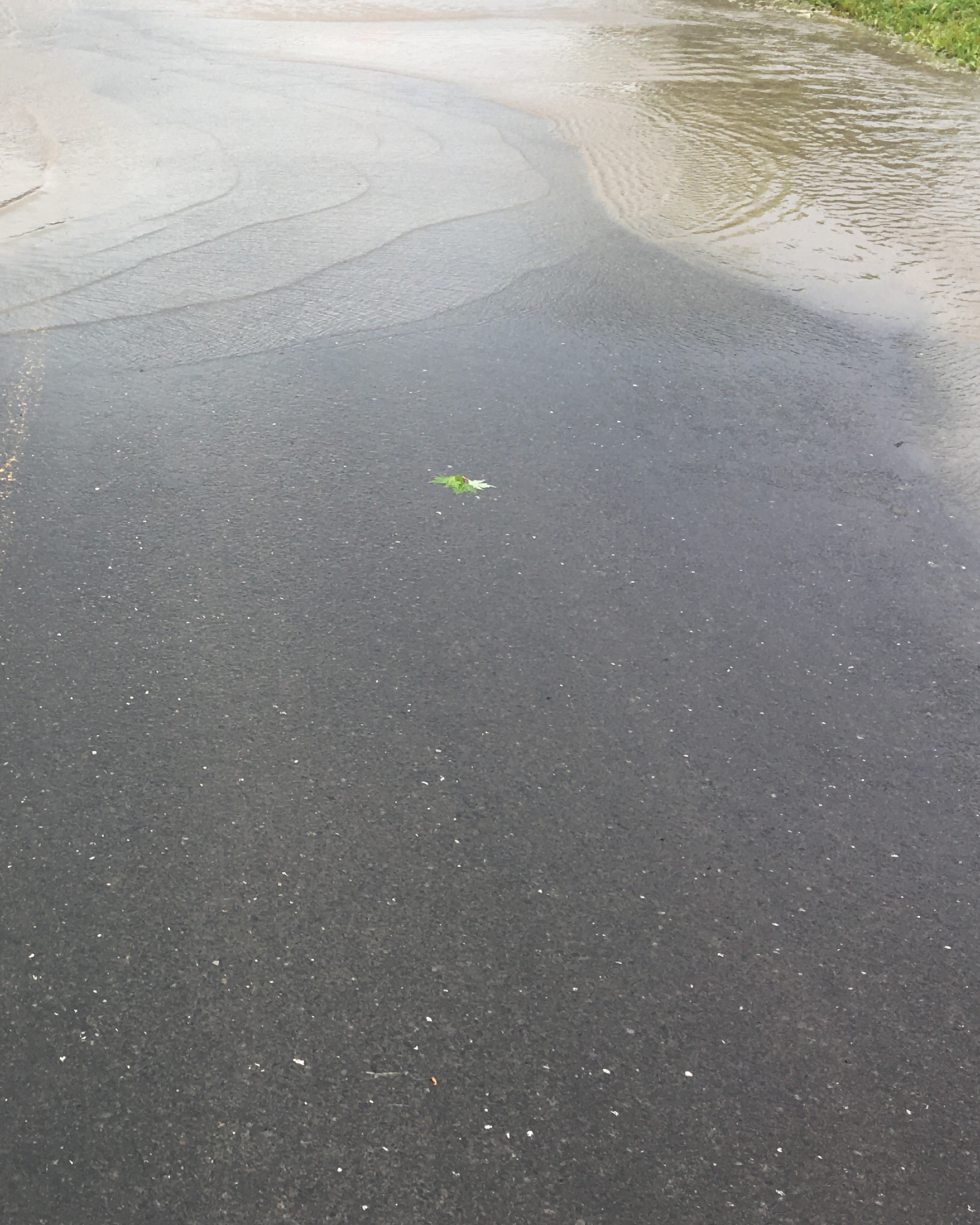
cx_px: 56
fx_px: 1885
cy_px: 467
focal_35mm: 52
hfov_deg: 27.8
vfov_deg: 35.8
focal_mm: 4.15
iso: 25
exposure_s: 1/513
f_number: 2.2
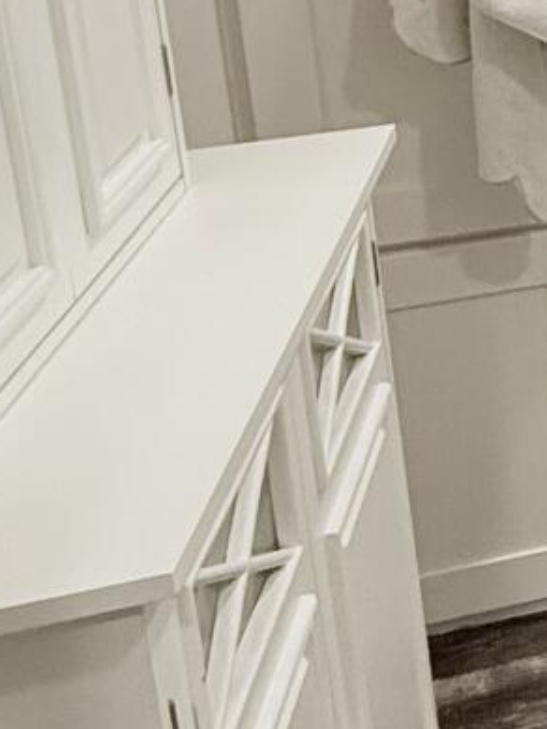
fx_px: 1516
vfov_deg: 24.4
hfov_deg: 14.0
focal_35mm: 72
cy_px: -152
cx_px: 1319
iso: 250
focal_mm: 2.22
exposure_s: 1/120
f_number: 2.2
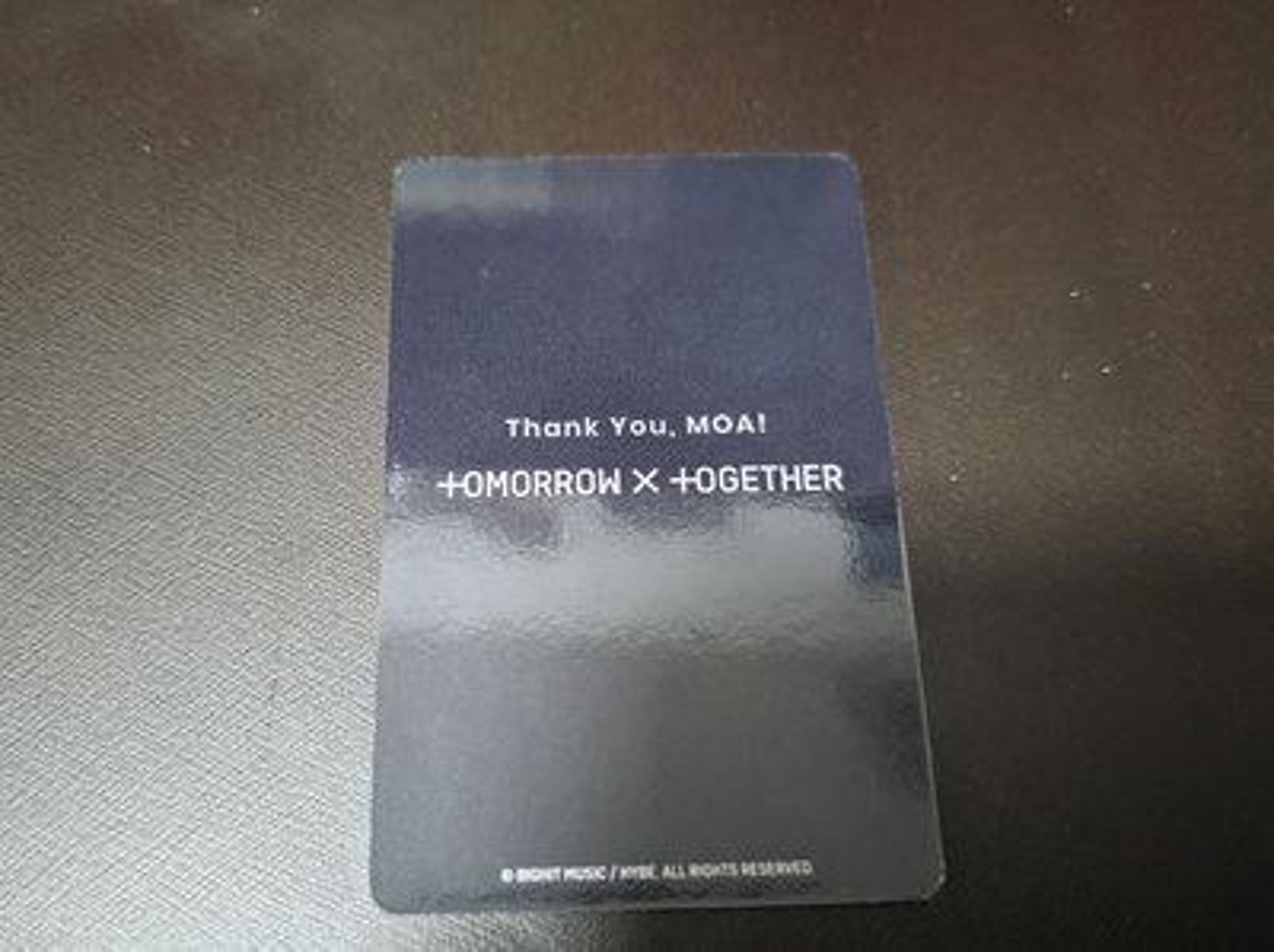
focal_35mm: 23
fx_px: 845
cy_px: 476
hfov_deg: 74.0
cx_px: 637
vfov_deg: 58.8
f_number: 1.7
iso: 1600
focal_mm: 6.3
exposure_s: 1/20
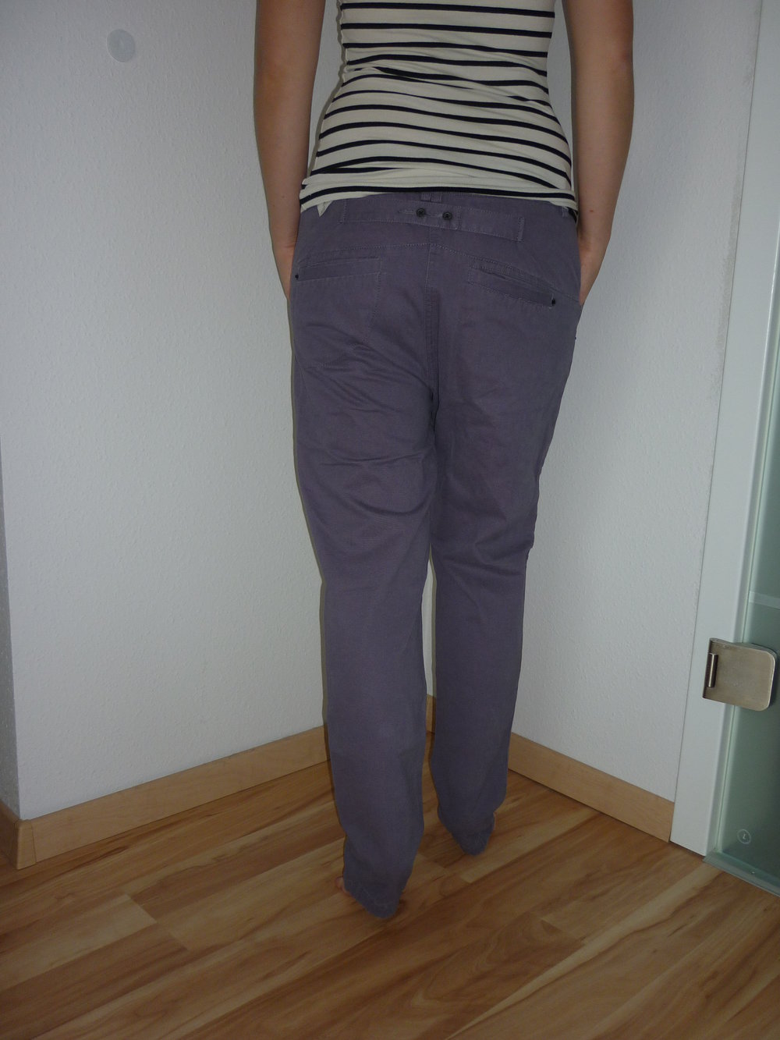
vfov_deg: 55.3
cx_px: 390
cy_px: 520
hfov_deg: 43.0
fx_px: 991
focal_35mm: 33
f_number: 2.8
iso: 100
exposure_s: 1/30
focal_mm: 5.5
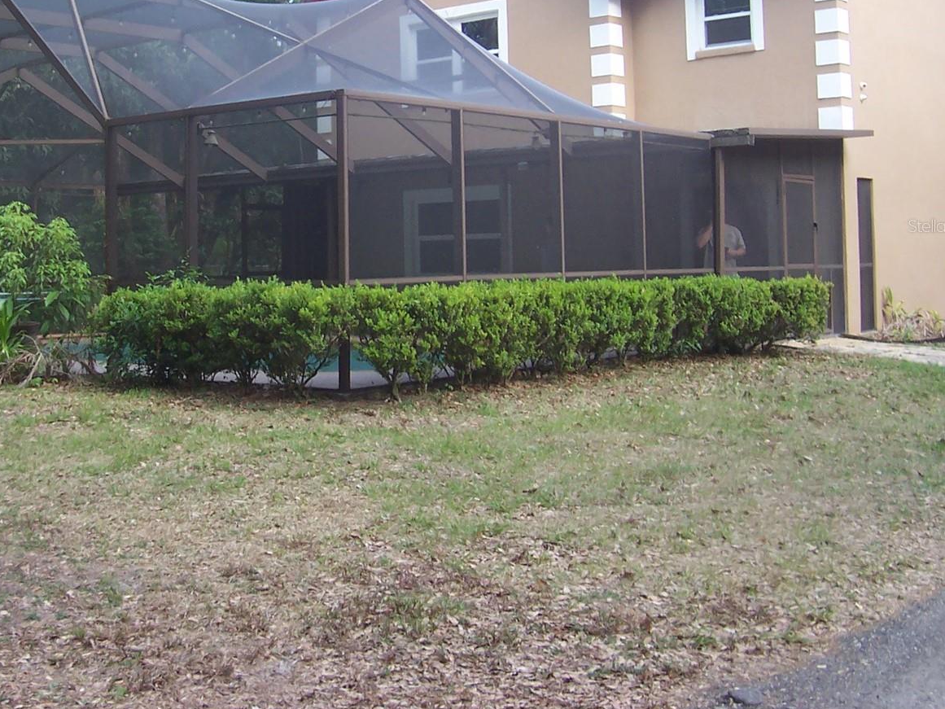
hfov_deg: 37.2
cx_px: 334
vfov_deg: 28.3
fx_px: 1392
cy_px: 225
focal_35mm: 51
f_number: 2.8
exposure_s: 1/125
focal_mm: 5.6
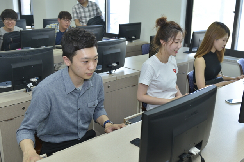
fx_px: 278
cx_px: 124
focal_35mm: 41
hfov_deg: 47.4
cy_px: 82
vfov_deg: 32.6
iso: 280
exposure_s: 1/60
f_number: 5
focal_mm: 40
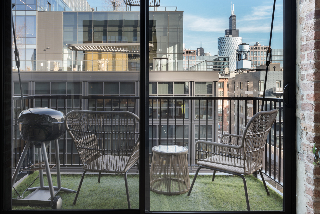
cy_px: 86
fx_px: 258
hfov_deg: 63.6
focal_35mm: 29
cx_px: 146
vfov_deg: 44.7
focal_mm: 22
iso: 200
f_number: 14
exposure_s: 1/2
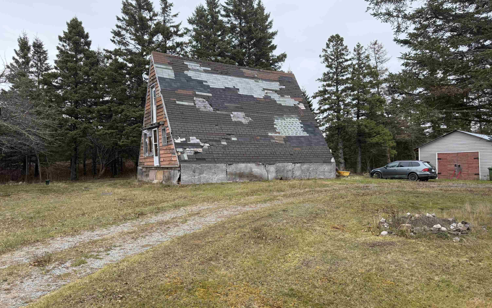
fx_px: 349
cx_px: 244
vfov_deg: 47.6
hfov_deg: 70.4
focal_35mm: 26
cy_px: 154
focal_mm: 6.76
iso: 100
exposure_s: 1/368
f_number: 1.78
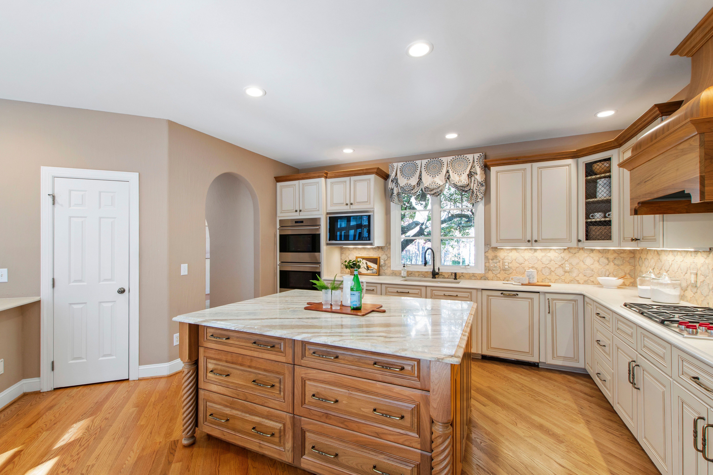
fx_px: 297
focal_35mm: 15
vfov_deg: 77.3
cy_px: 238
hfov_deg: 100.4
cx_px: 356
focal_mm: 10
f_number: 8
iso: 100
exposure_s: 1/2
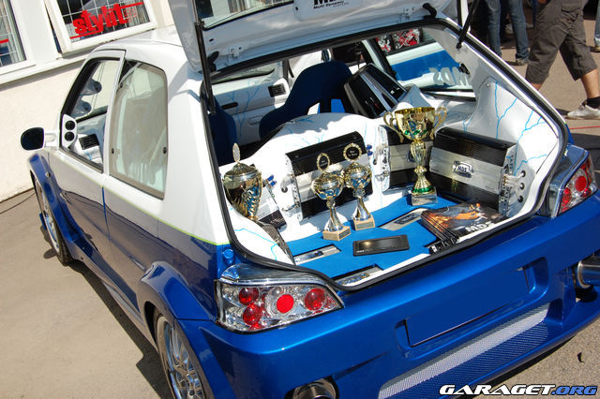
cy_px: 200
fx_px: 750
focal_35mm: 45
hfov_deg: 43.6
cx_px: 300
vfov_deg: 29.8
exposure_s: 1/400
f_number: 10
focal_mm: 30
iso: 200
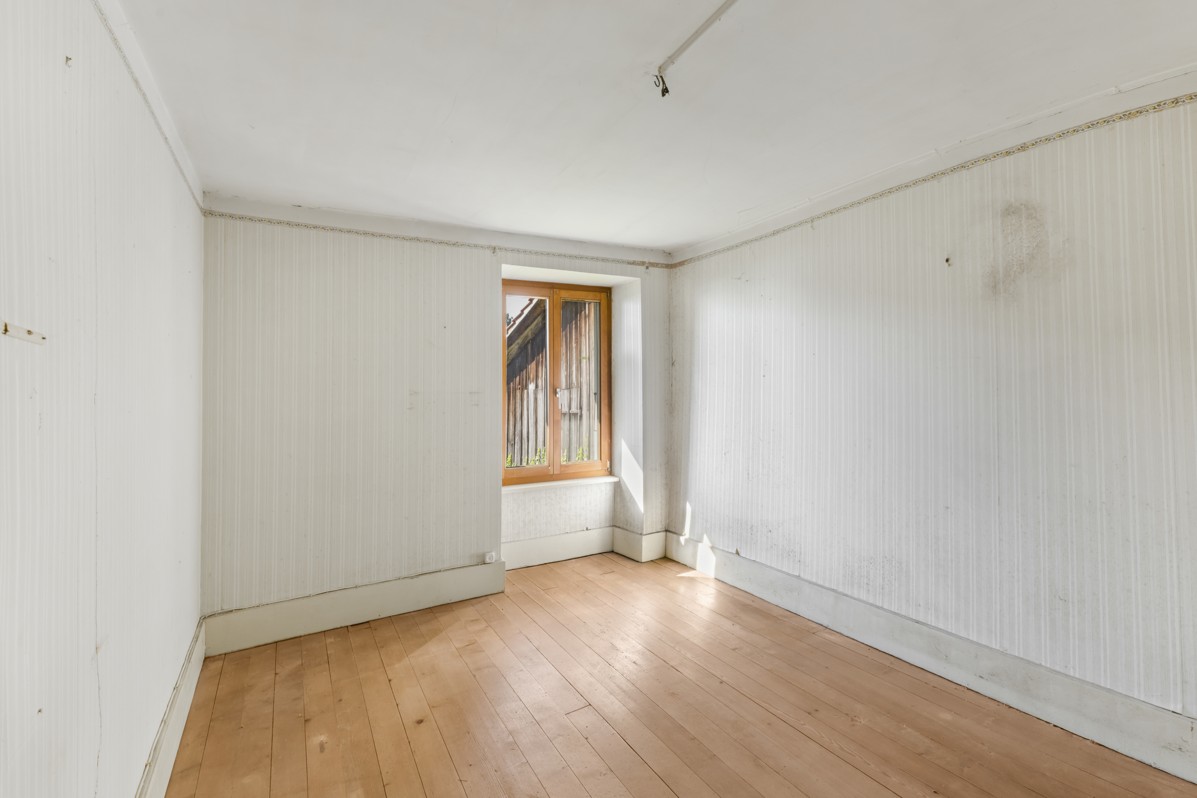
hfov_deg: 96.7
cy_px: 399
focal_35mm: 16
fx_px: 532
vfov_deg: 73.8
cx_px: 598
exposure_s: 1/4
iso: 100
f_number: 11
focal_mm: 16
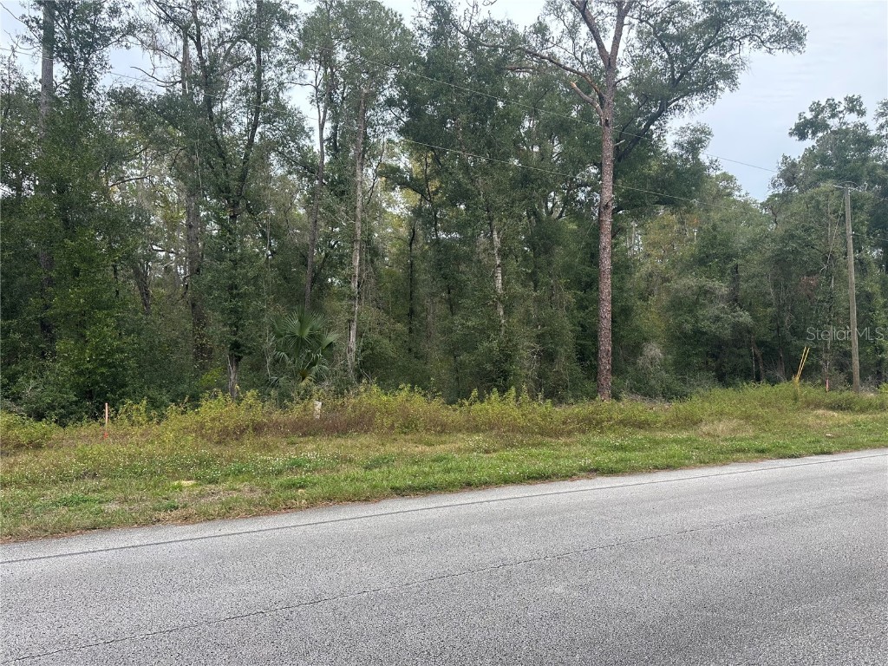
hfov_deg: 71.6
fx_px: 616
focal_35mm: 24
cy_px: 333
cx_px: 444
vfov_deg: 56.8
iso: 80
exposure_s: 1/130
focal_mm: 6.86
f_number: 1.78
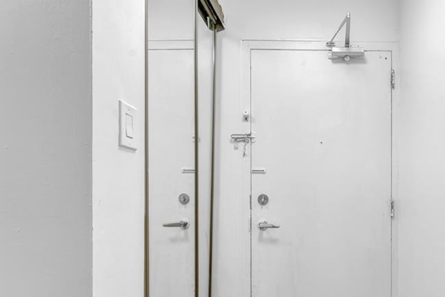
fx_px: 289
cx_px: 307
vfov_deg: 53.5
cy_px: 190
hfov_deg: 72.2
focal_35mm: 23
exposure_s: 1/25
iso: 400
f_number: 8
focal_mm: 14.9
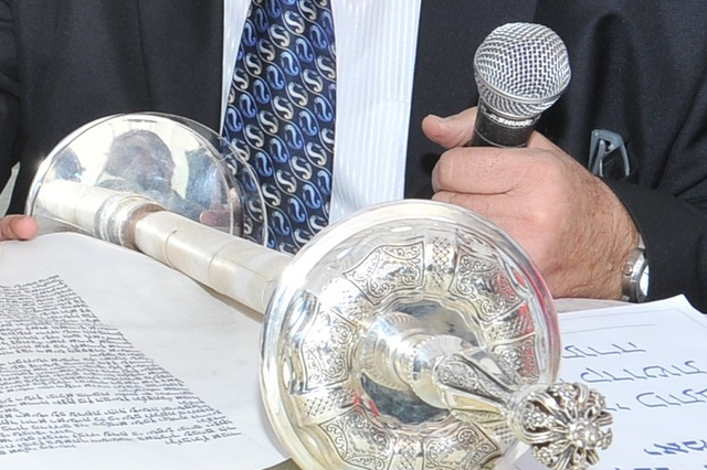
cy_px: 3
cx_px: -261
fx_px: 2669
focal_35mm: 136
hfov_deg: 14.3
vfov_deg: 10.0
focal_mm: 34
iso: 500
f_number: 14
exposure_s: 1/250
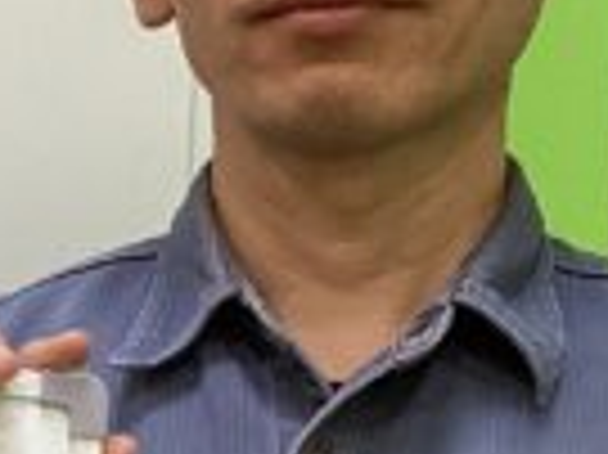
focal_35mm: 177
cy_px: 634
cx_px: -275
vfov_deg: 8.2
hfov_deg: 10.8
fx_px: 3106
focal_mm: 3.3
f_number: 2.4
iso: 125
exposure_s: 1/50
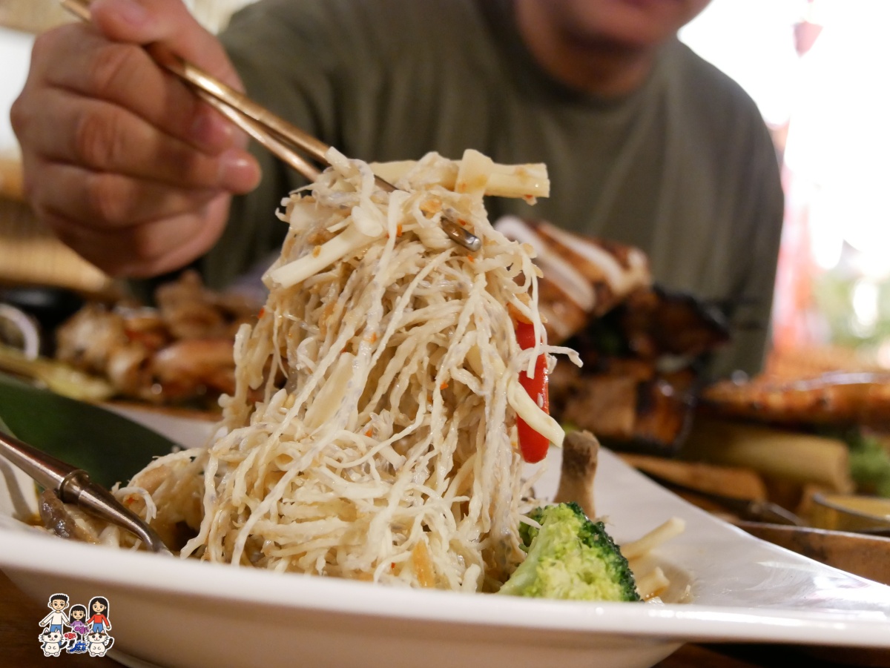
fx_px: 1235
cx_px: 445
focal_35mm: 48
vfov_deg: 30.3
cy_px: 334
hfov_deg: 39.6
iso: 3200
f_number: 4.1
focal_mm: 24
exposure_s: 1/15
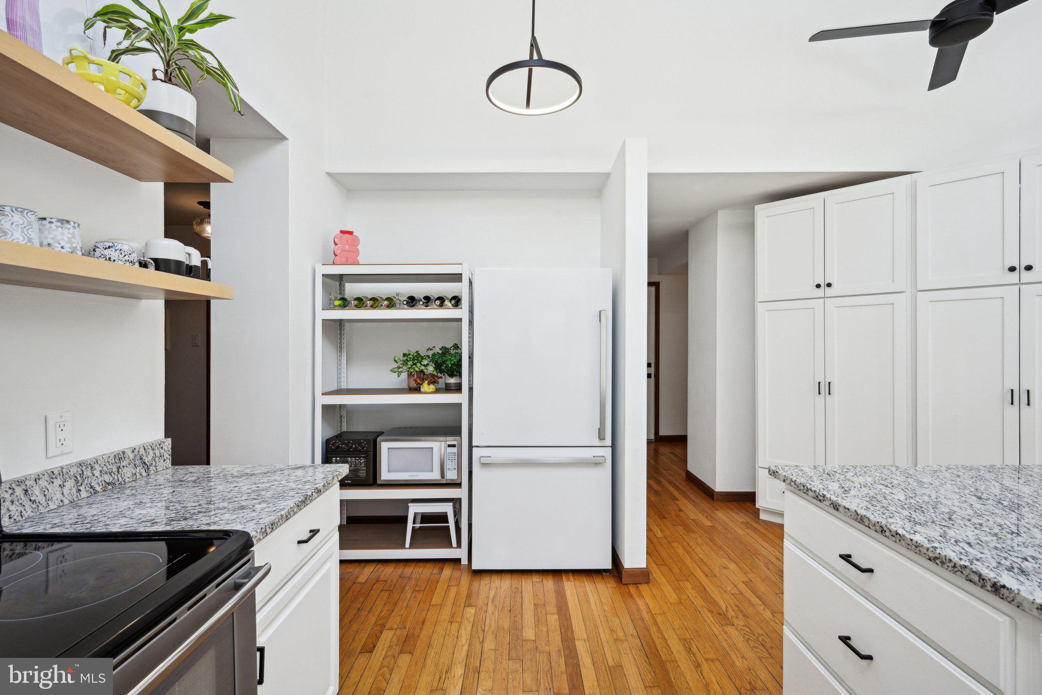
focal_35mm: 16
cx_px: 521
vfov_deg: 73.7
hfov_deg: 96.7
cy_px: 348
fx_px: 463
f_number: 8
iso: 800
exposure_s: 1/320
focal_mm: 16
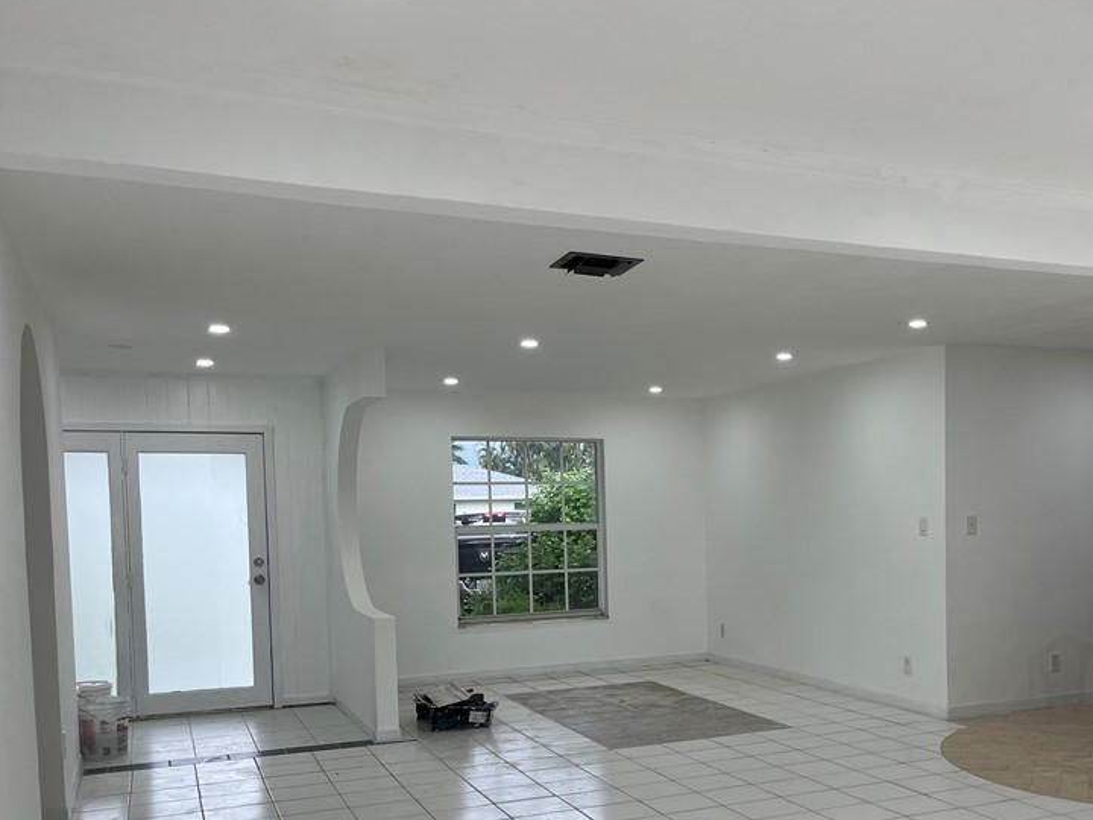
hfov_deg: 49.0
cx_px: 751
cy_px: 565
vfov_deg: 38.1
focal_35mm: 37
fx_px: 1168
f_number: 1.6
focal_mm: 5.1
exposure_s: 1/122
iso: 50
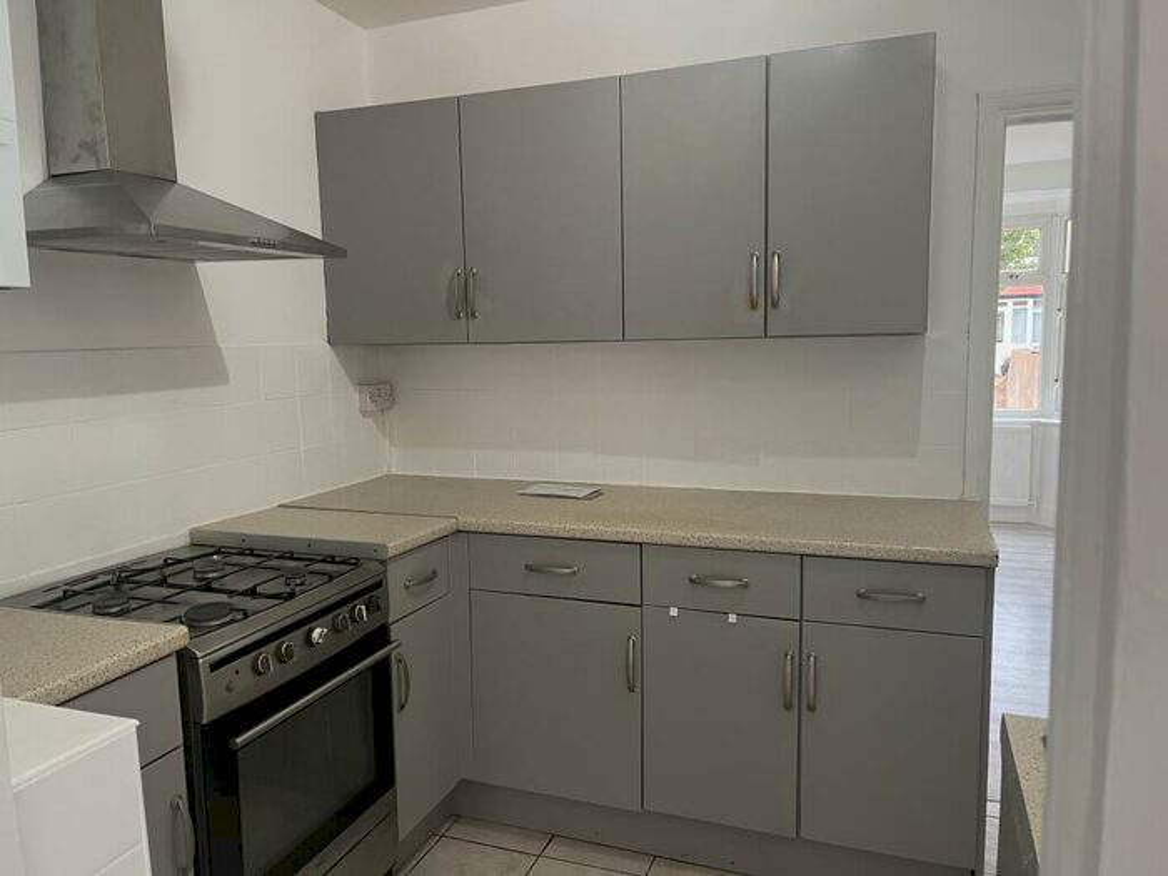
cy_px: 438
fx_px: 877
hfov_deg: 67.3
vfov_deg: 53.1
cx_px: 584
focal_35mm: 26
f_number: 1.6
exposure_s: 1/50
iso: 100
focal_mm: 5.1
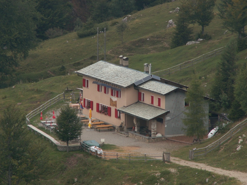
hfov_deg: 7.0
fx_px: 2019
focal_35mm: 283
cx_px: 124
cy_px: 92
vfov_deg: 5.3
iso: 50
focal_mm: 46.34
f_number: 4.5
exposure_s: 1/80
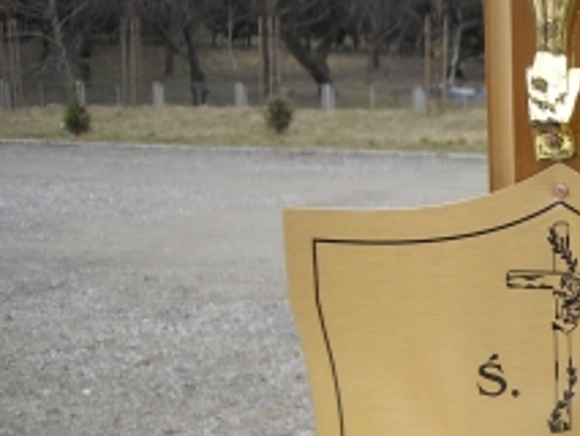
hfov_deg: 22.4
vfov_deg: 17.8
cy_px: 369
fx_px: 1375
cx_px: 648
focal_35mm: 82
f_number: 2.8
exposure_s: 1/309
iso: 64
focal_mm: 5.7
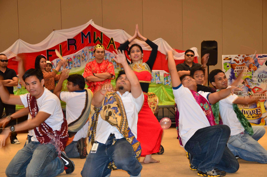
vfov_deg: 20.1
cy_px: 88
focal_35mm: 68
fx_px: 500
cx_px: 134
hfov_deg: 29.9
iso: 500
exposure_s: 1/15
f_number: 5
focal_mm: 45
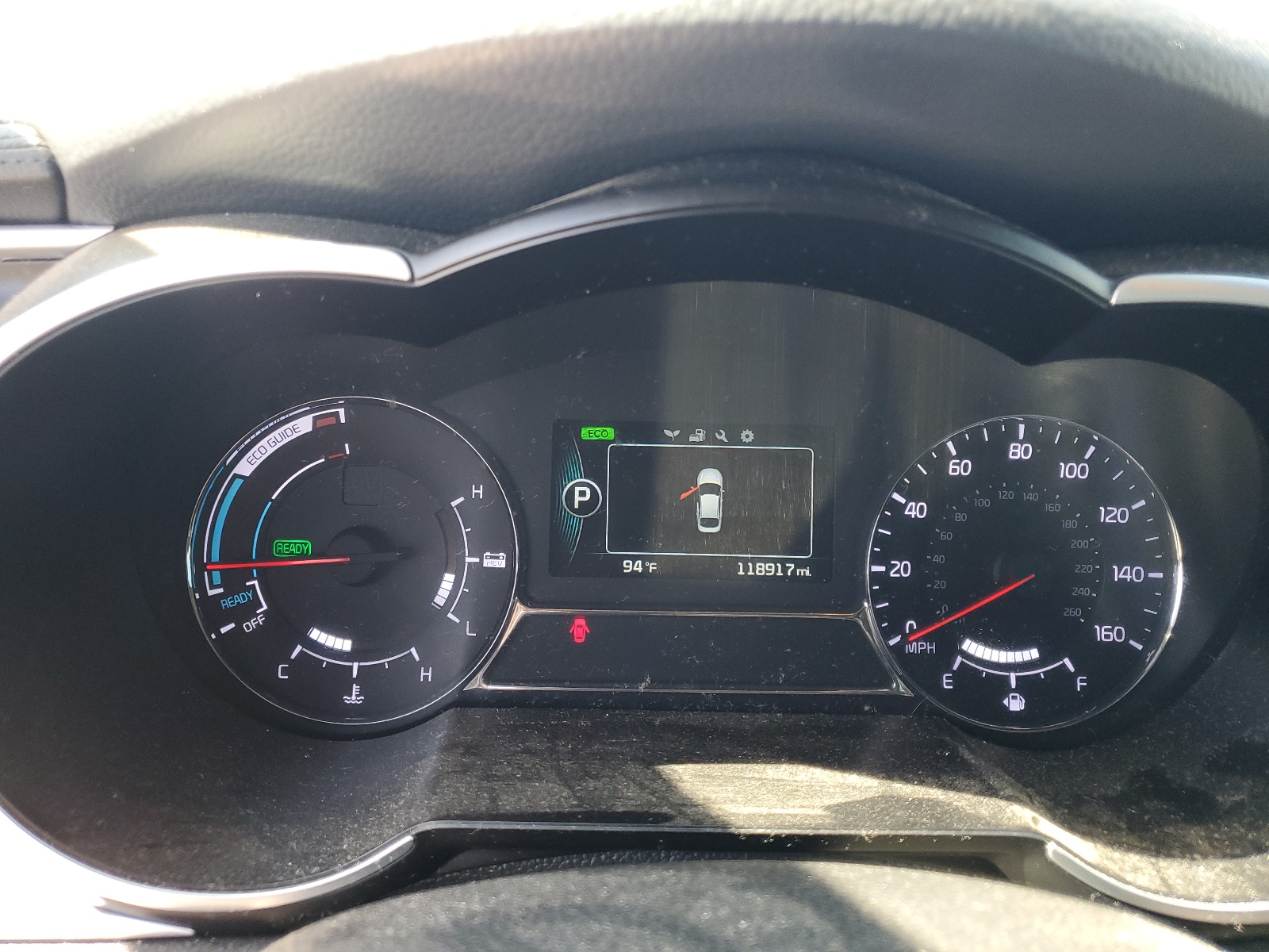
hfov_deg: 67.3
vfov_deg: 53.1
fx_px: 953
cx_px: 634
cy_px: 476
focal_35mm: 26
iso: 96
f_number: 1.5
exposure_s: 1/120
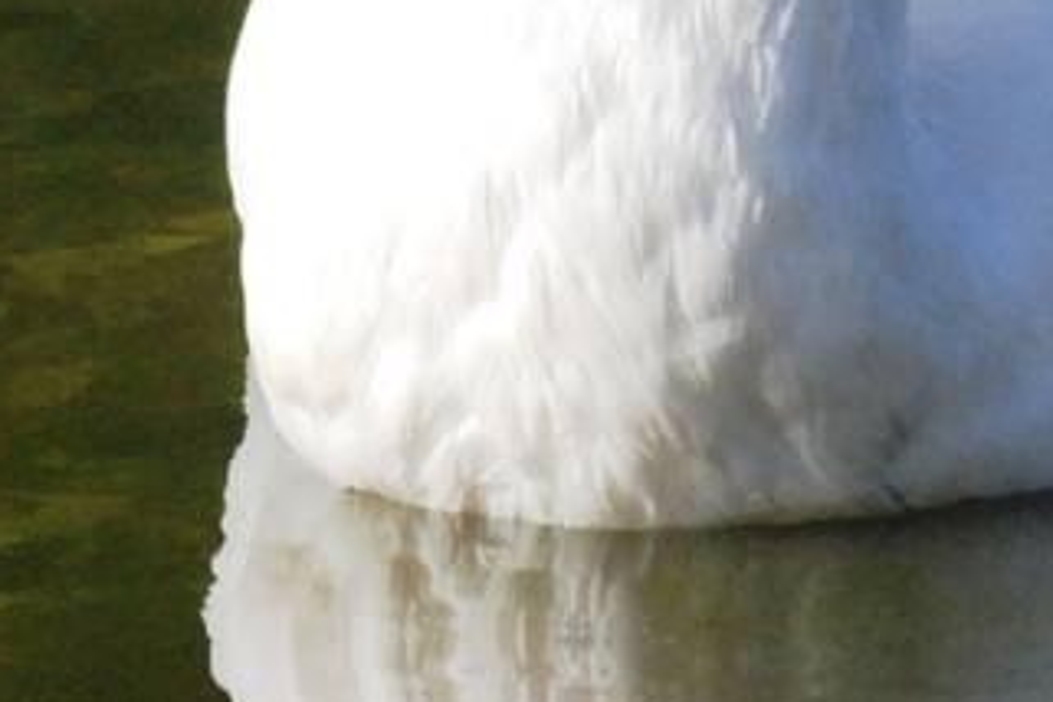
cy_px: -1038
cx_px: 1168
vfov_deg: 0.8
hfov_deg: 1.3
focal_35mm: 1647
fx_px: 48171
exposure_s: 1/3200
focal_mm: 220
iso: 1000
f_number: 7.1
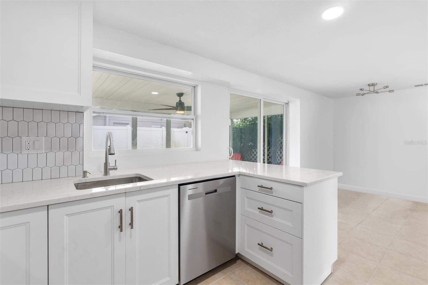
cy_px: 142
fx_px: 190
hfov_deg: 96.7
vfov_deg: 73.8
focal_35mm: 16
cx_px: 214
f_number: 9
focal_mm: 16
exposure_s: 1/3
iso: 250
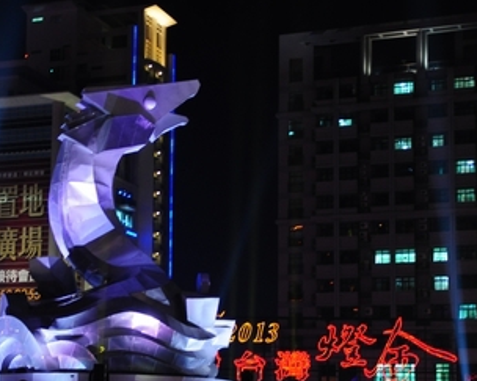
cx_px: 138
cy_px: 233
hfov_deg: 20.3
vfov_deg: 16.4
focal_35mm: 94
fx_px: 1325
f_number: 3.3
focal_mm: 35
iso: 800
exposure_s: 1/20
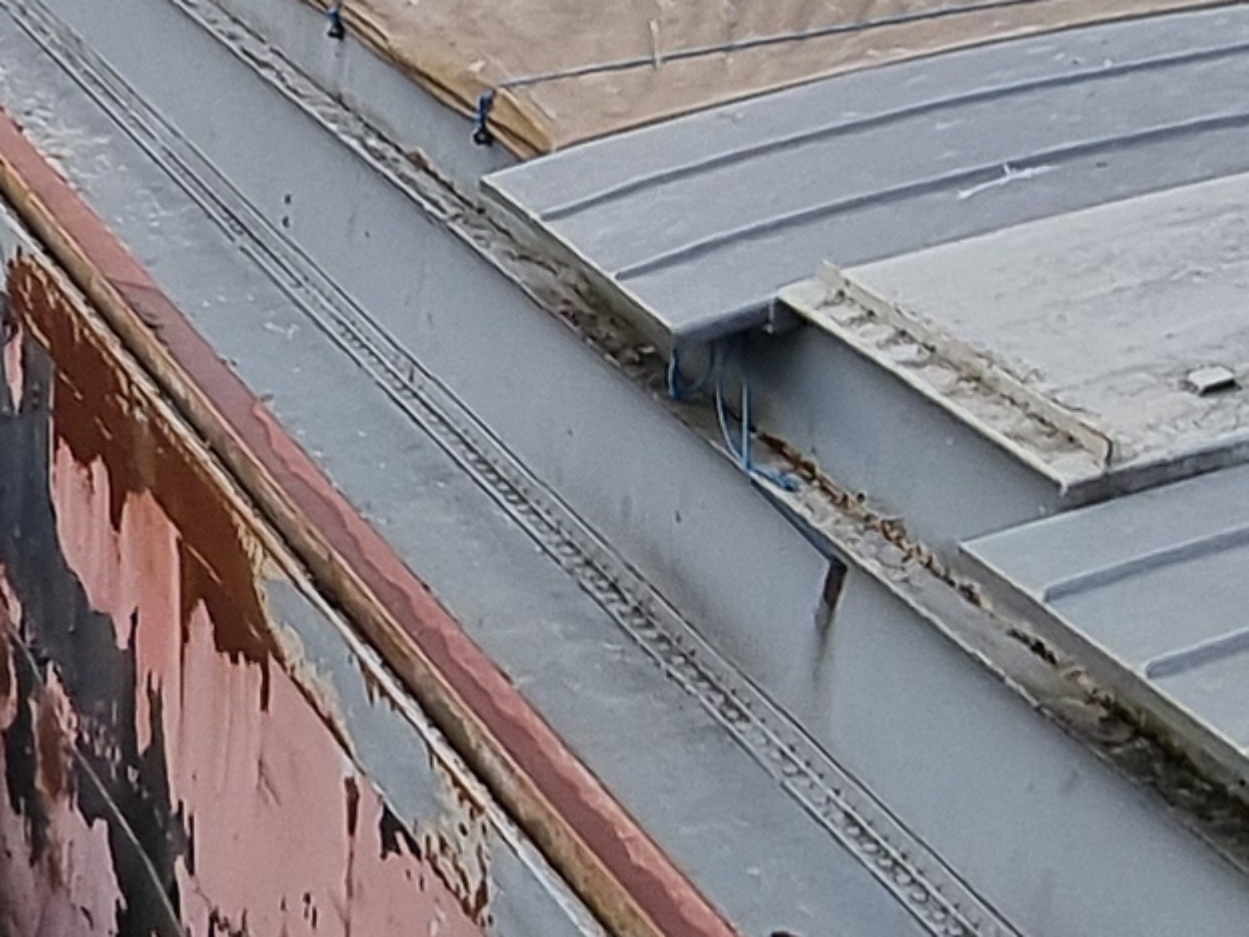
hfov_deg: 20.7
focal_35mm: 84
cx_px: -480
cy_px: 633
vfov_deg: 17.5
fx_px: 3031
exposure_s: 1/1132
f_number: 2.2
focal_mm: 2.2
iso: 50
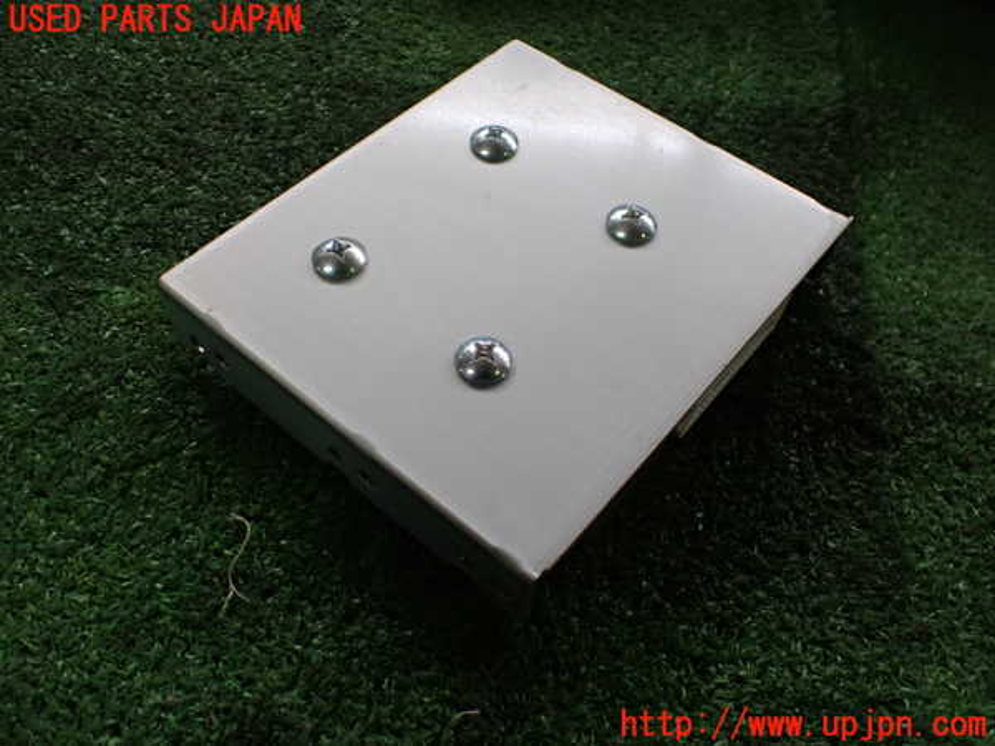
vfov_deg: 46.8
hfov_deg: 60.0
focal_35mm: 30
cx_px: 498
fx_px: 862
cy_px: 373
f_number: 2.3
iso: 250
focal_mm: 5.4
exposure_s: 1/125
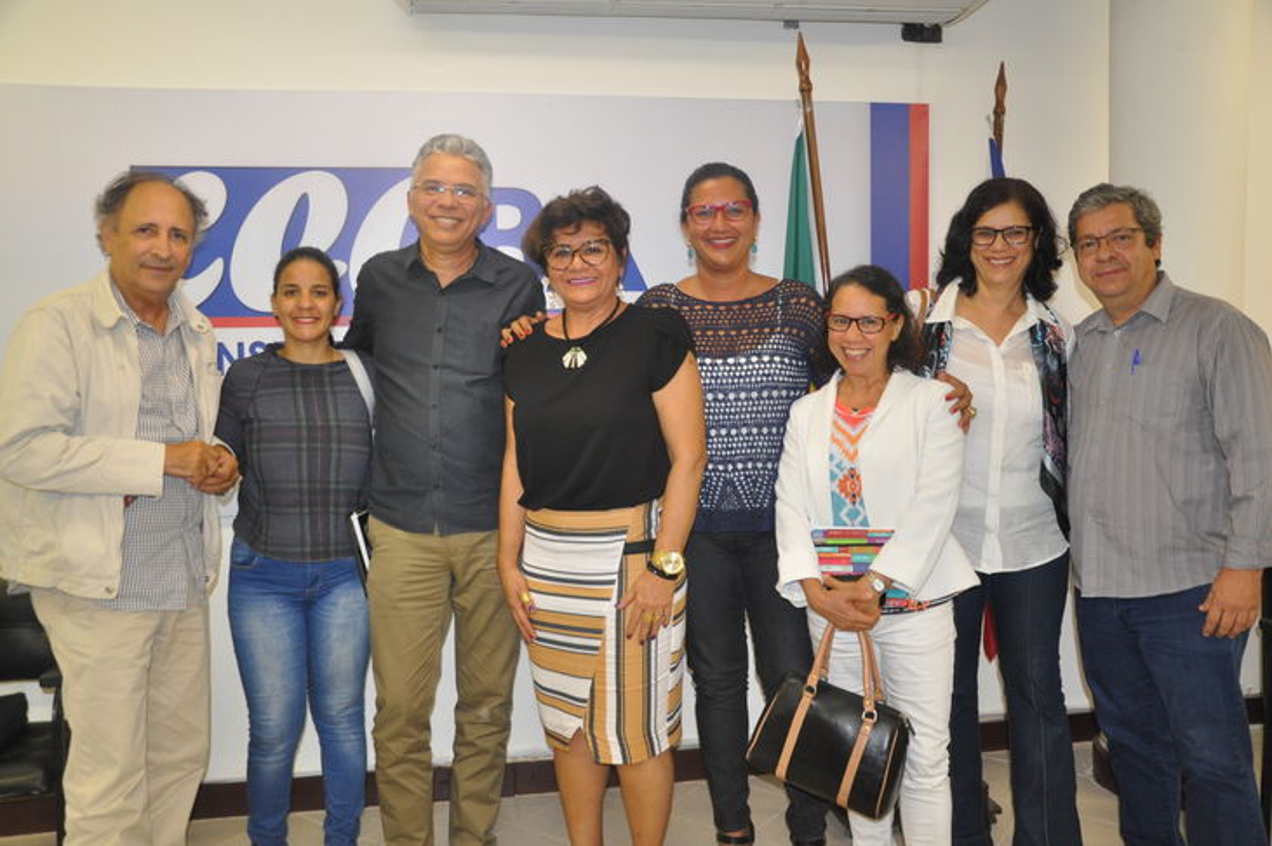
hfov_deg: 59.5
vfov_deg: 41.6
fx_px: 1112
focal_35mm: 32
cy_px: 423
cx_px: 636
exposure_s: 1/60
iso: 800
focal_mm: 21
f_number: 3.8
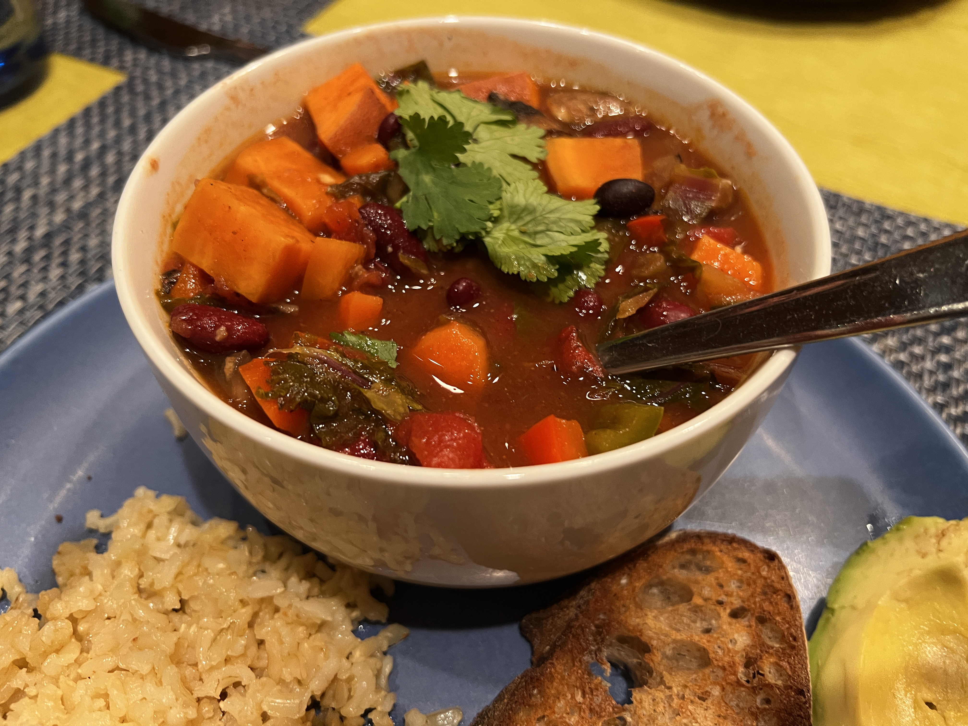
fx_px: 727
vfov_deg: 53.1
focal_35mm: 26
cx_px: 484
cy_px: 363
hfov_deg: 67.3
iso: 250
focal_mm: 5.7
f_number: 1.5
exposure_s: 1/60
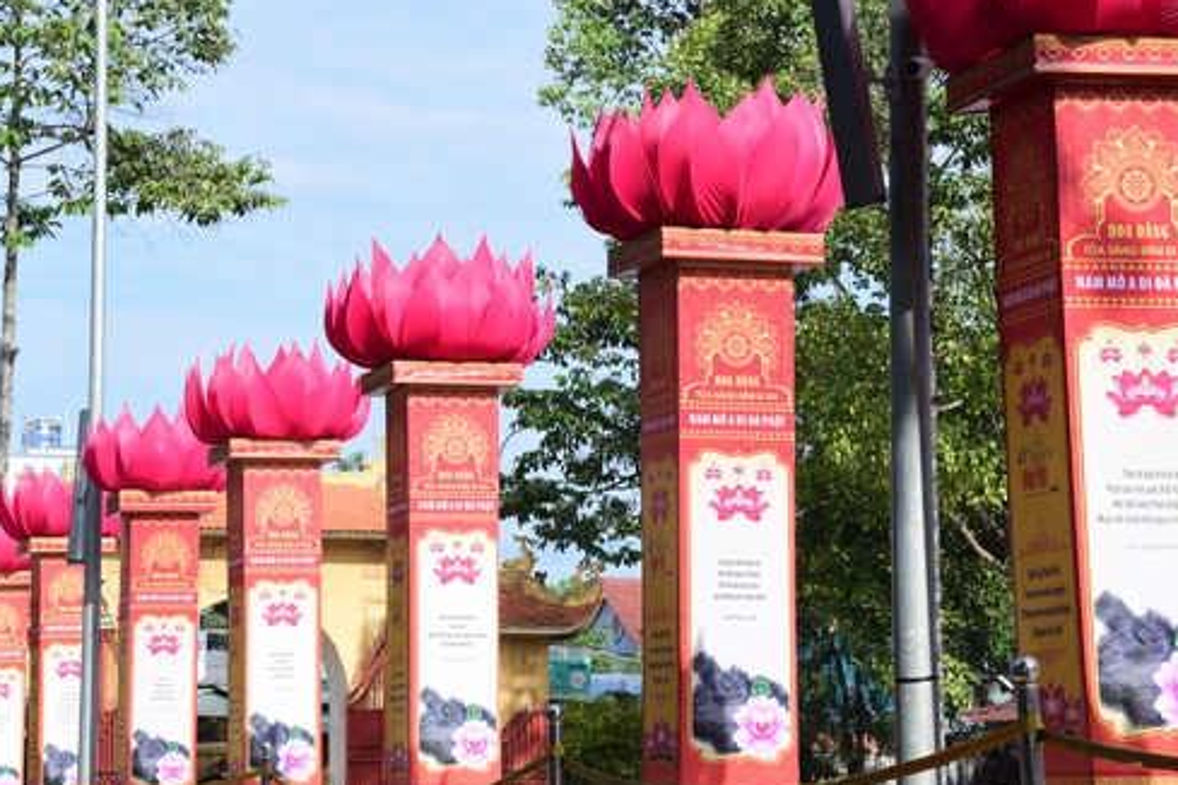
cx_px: 576
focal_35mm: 113
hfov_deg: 18.1
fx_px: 3697
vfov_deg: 12.1
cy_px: 320
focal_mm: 85
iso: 200
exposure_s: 1/400
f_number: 8
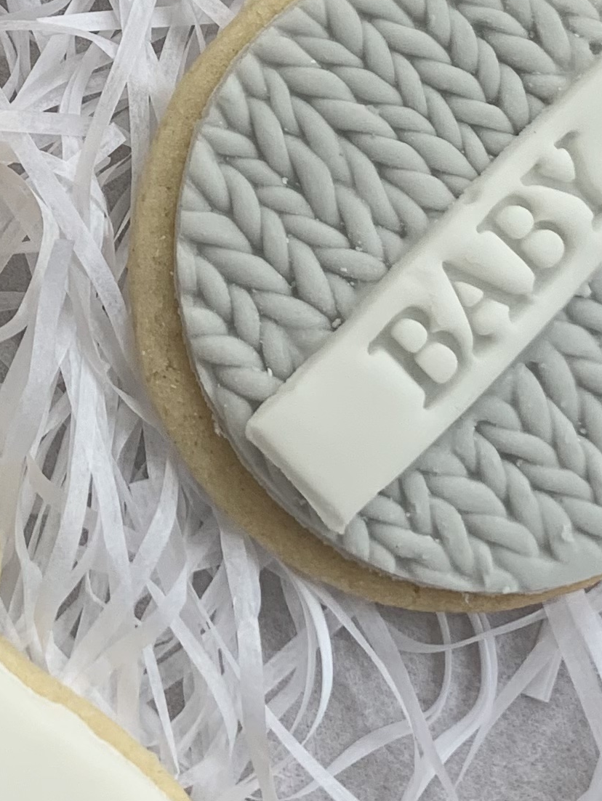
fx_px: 2202
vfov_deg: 19.6
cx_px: -33
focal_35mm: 95
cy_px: -115
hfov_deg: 15.2
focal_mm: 4.25
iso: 40
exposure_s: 1/121
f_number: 1.8
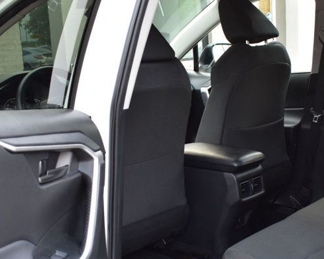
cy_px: 185
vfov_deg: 25.6
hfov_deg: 31.9
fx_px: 566
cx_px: 179
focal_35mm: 59
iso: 640
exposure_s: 1/15
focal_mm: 20
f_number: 6.3
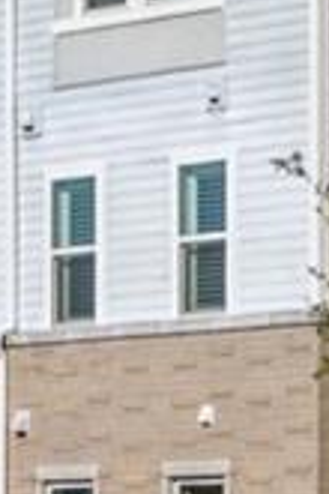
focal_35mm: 232
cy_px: -180
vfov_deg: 8.7
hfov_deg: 5.4
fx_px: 3180
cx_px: 1131
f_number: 11
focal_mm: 16
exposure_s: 1/250
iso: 100
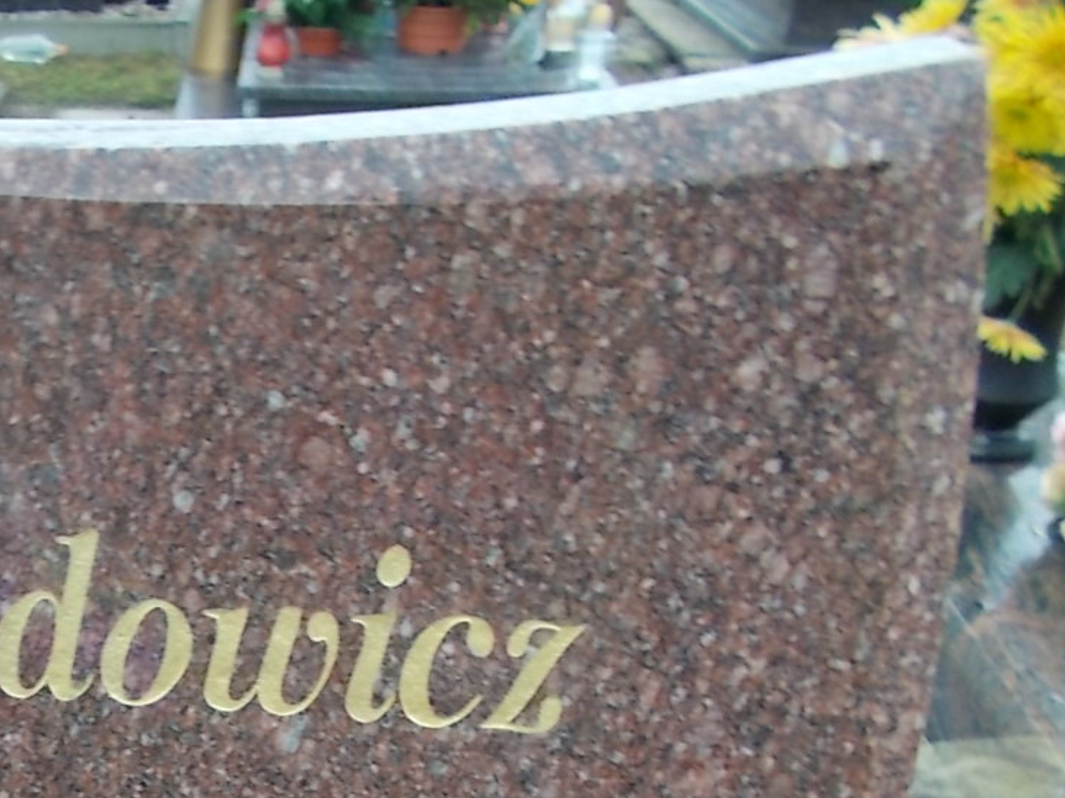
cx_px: -74
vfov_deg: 24.2
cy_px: 852
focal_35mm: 57
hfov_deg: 30.6
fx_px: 1753
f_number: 3.2
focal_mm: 4.6
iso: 100
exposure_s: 1/25
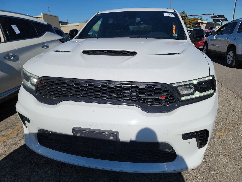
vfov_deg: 56.8
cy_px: 91
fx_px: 168
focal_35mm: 24
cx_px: 121
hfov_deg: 71.6
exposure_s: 1/2358
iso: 50
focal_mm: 6.7
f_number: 1.8
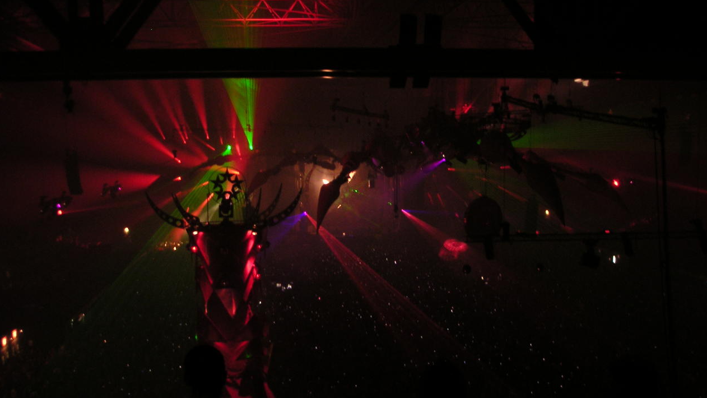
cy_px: 249
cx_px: 356
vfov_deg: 28.2
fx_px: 787
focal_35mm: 42
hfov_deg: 48.4
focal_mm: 6
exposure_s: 1/4
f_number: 2.8
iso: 100
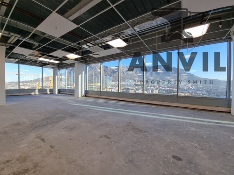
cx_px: 117
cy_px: 88
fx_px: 88
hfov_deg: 106.2
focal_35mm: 13
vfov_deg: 89.9
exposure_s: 1/134
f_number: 2.2
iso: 50
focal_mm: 2.2
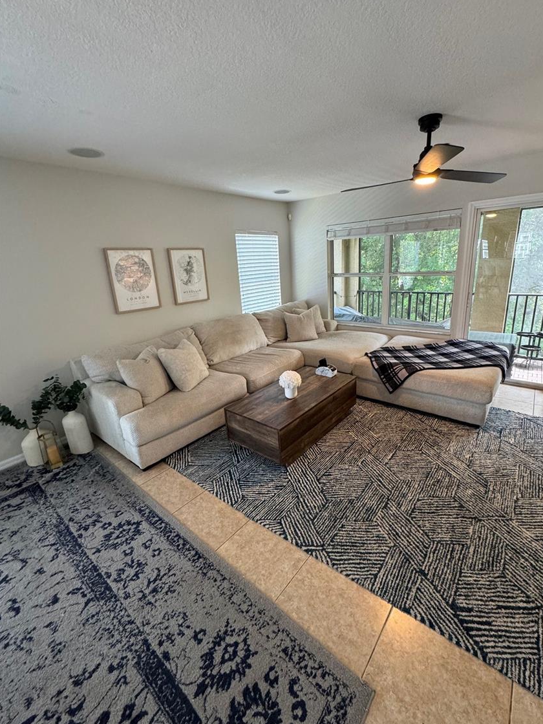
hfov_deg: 81.7
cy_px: 350
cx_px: 288
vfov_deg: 98.1
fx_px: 314
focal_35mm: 15
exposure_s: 1/120
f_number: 2.2
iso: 320
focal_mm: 2.22
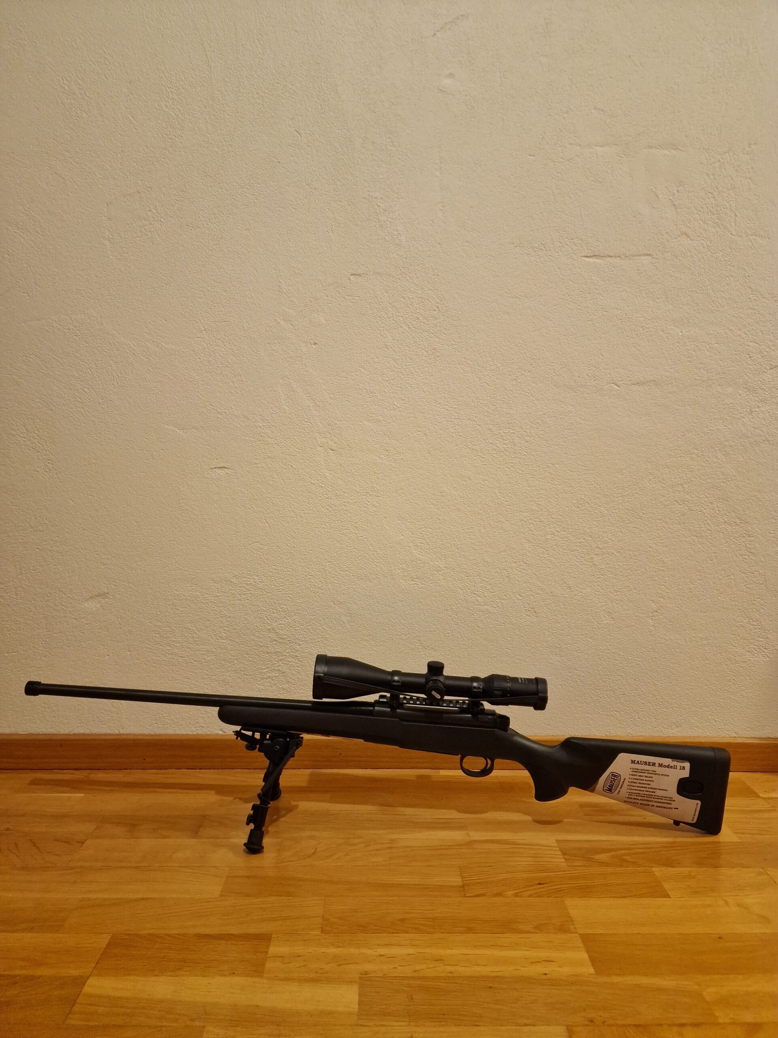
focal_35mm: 23
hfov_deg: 58.9
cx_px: 389
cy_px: 519
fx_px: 689
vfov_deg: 73.9
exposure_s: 1/50
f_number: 1.8
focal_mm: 6.4
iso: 800
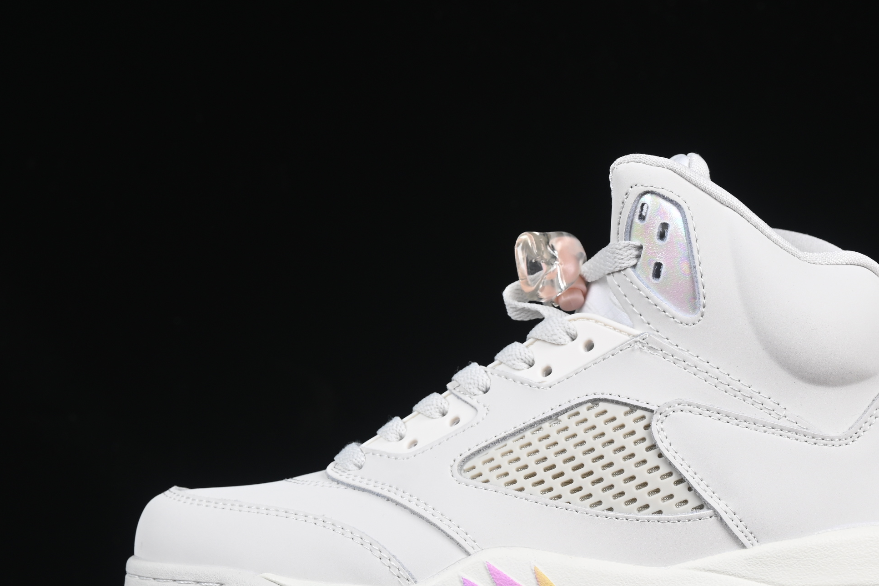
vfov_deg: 12.7
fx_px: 2637
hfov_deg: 18.9
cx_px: 551
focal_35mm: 108
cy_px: 405
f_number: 8
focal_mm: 50
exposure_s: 1/80
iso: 160
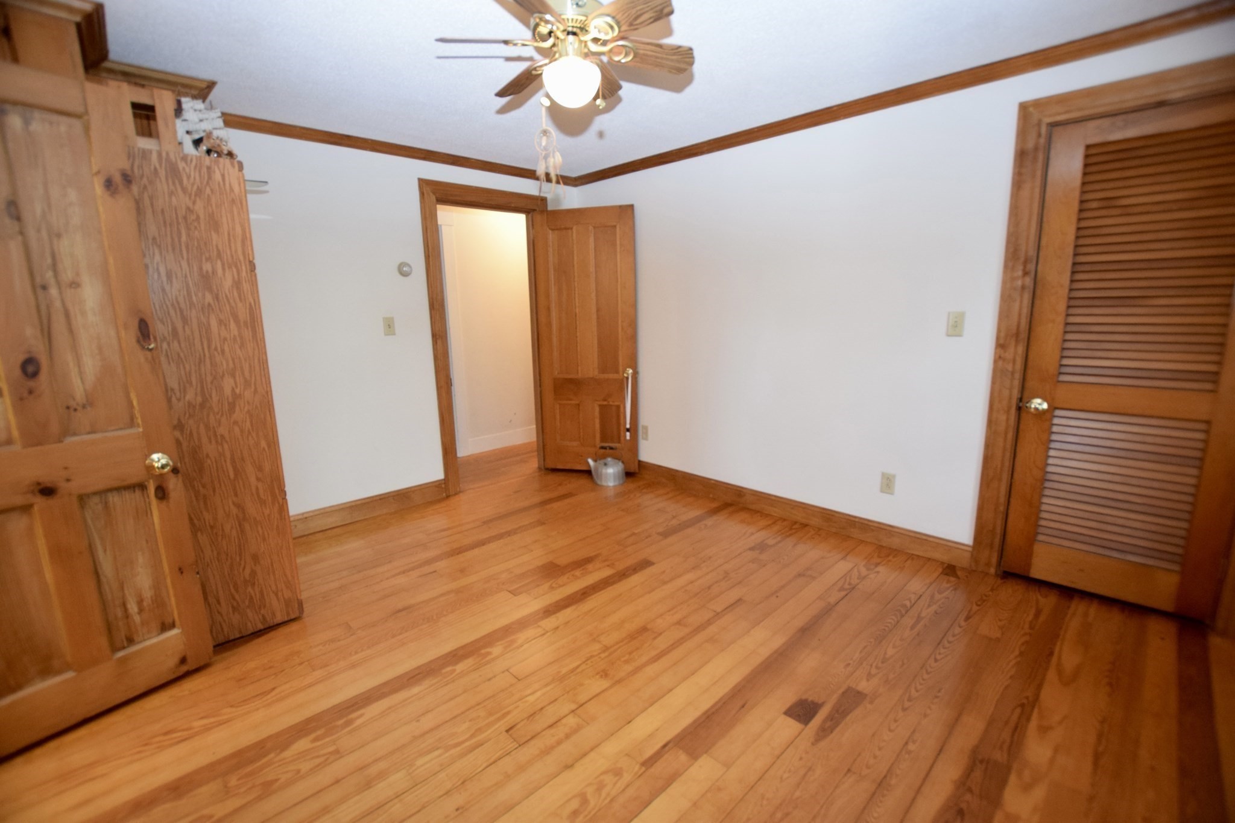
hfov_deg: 100.4
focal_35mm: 15
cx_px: 618
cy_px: 412
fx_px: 515
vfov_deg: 77.3
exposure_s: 1/60
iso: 1400
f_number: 3.5
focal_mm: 10
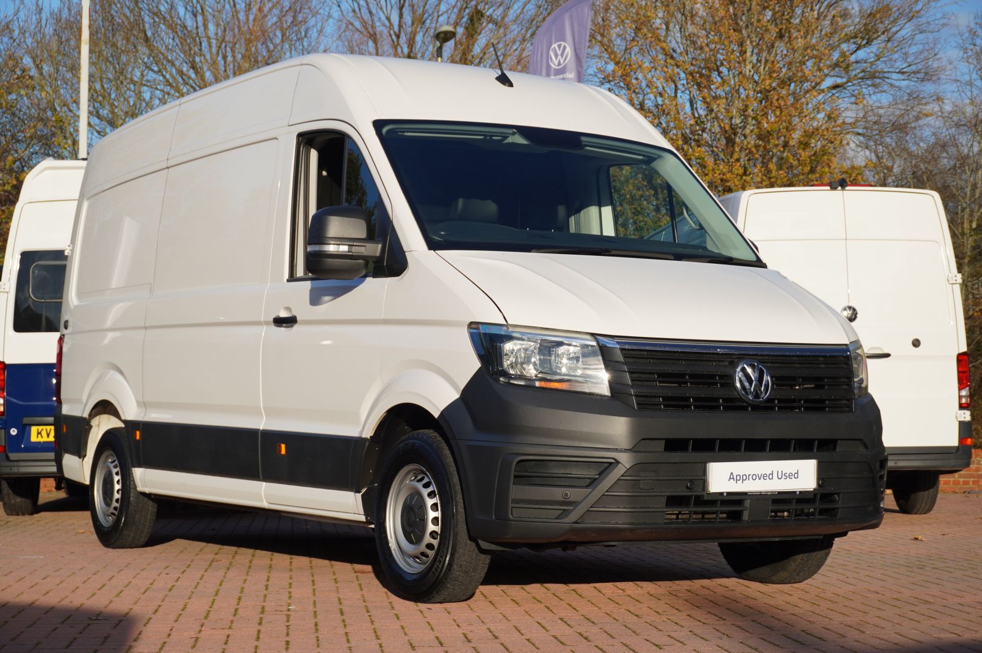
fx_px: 1758
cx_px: 491
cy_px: 326
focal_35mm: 64
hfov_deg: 31.2
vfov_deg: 21.0
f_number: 6.7
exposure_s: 1/200
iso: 100
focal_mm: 43
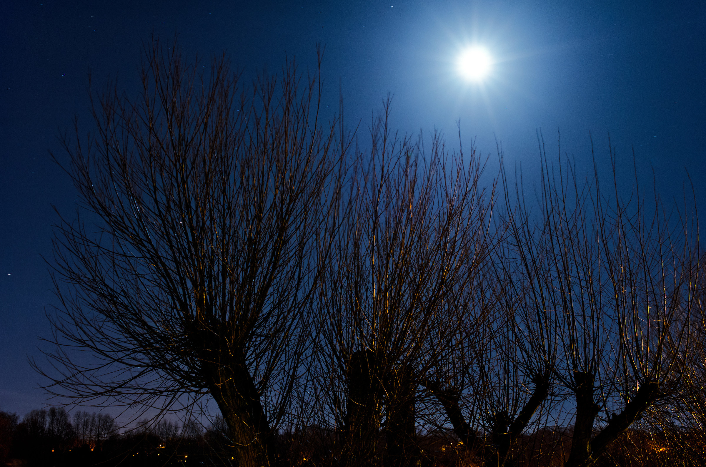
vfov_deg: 29.7
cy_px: 234
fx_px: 881
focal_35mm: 45
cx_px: 353
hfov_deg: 43.7
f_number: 10
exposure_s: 30
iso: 500
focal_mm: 30
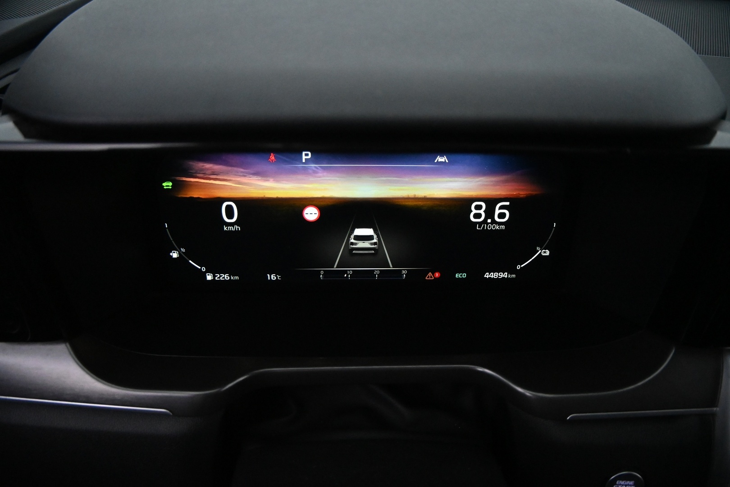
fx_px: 1521
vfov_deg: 18.2
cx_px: 365
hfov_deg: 27.0
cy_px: 244
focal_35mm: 75
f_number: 6.3
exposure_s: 1/100
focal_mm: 50
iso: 5000
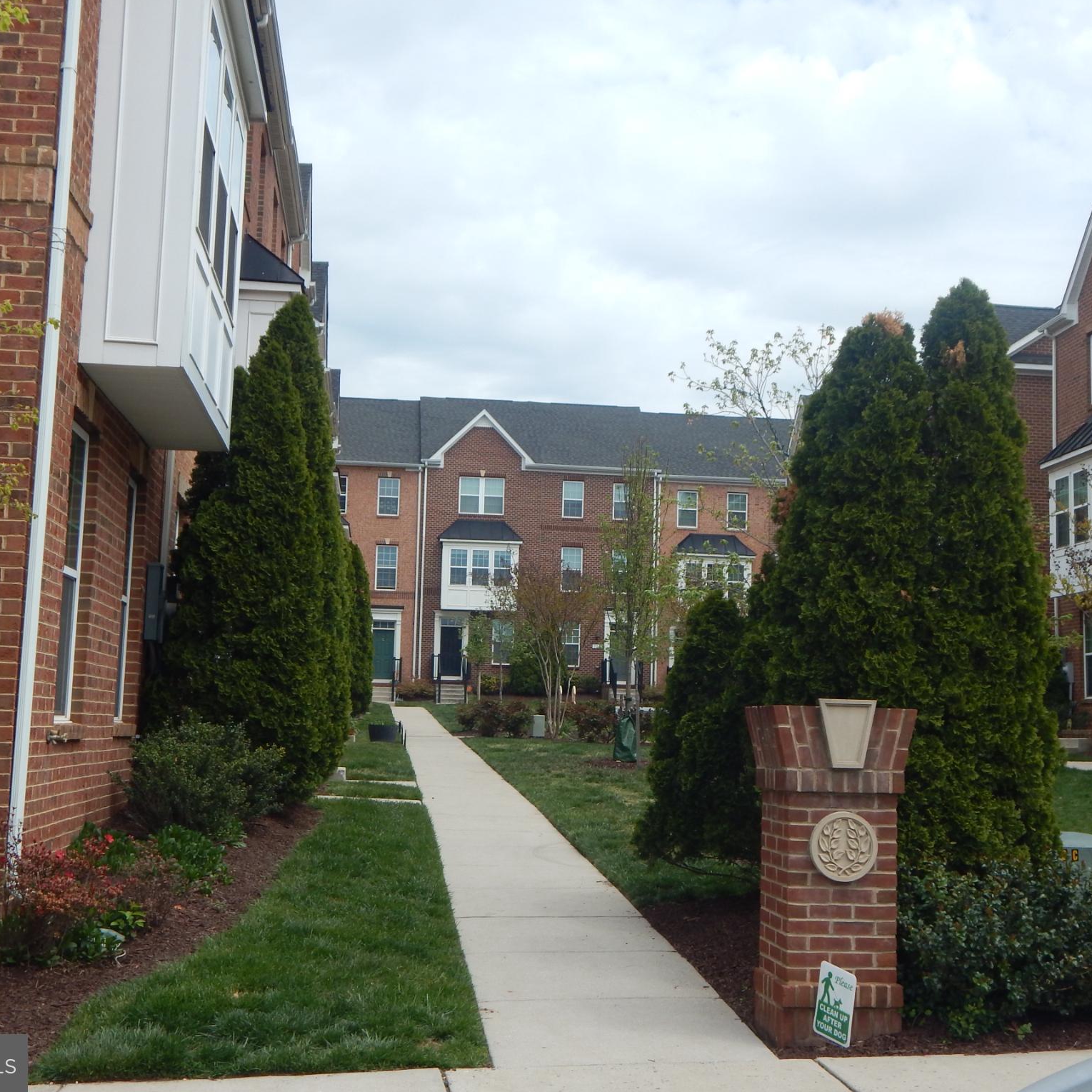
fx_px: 1606
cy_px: 544
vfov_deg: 37.6
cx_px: 581
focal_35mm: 45
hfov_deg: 37.5
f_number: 6.9
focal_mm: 6.8
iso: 125
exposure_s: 1/400
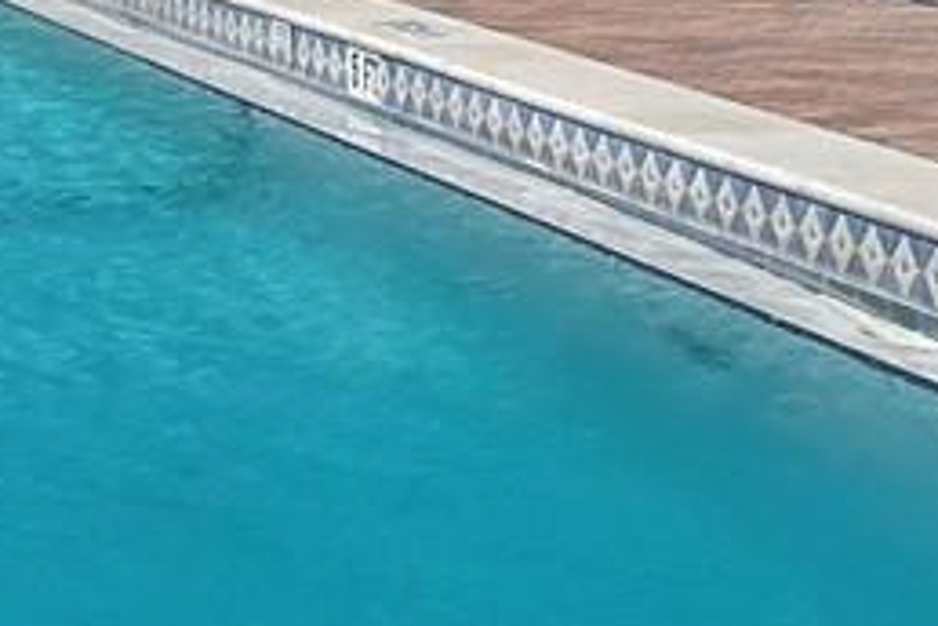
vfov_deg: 8.1
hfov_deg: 11.2
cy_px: -222
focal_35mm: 168
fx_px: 4377
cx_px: -898
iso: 32
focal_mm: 4.2
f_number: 1.6
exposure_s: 1/9091
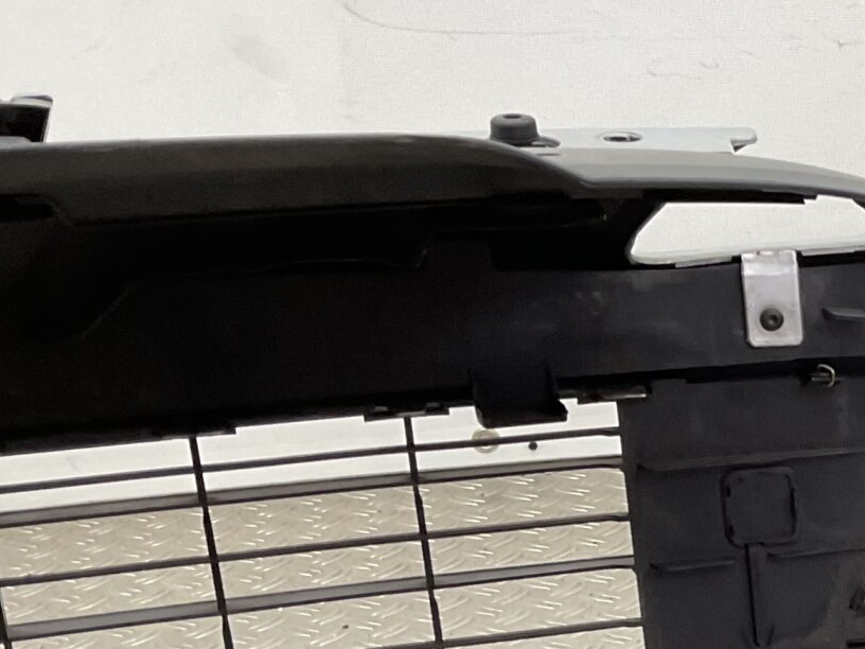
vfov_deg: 15.8
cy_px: 727
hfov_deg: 19.2
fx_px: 2274
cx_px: 1239
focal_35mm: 91
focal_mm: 3
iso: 40
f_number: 1.8
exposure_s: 1/120
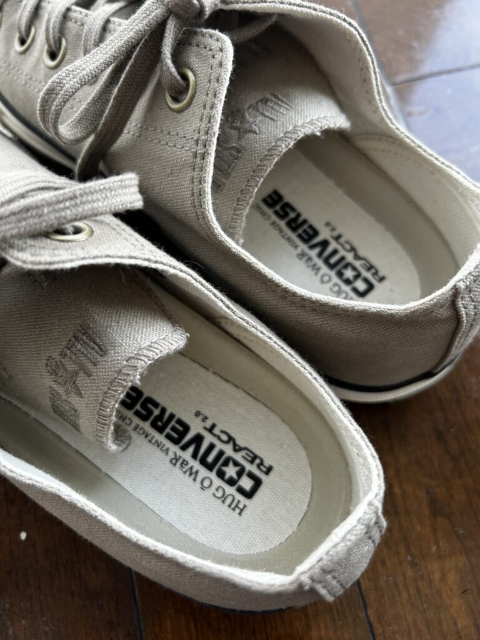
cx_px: 240
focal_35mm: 26
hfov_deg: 53.1
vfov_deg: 67.3
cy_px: 320
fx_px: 481
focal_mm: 5.7
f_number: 1.5
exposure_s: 1/121
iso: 50
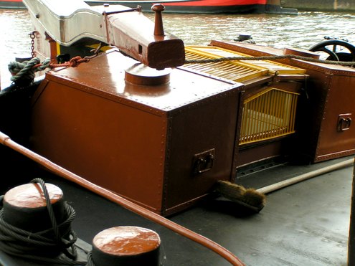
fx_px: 841
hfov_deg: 23.8
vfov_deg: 18.0
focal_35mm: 82
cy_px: 133
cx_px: 178
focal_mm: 12.6
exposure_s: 1/100
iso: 50
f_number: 4.5
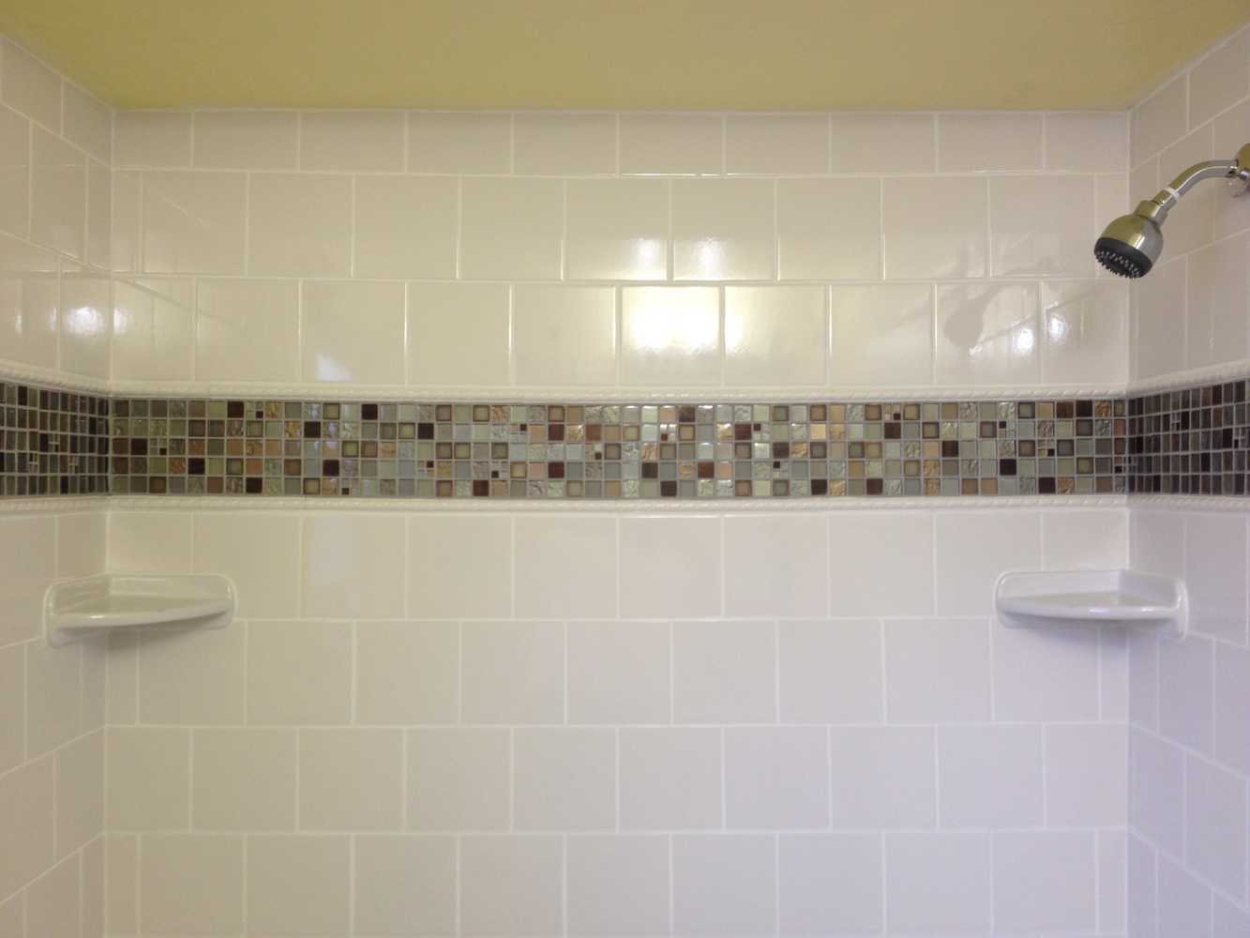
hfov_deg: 52.6
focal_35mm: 35
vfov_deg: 40.7
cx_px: 625
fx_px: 1264
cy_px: 469
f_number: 2.4
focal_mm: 4.28
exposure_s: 1/24
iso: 50
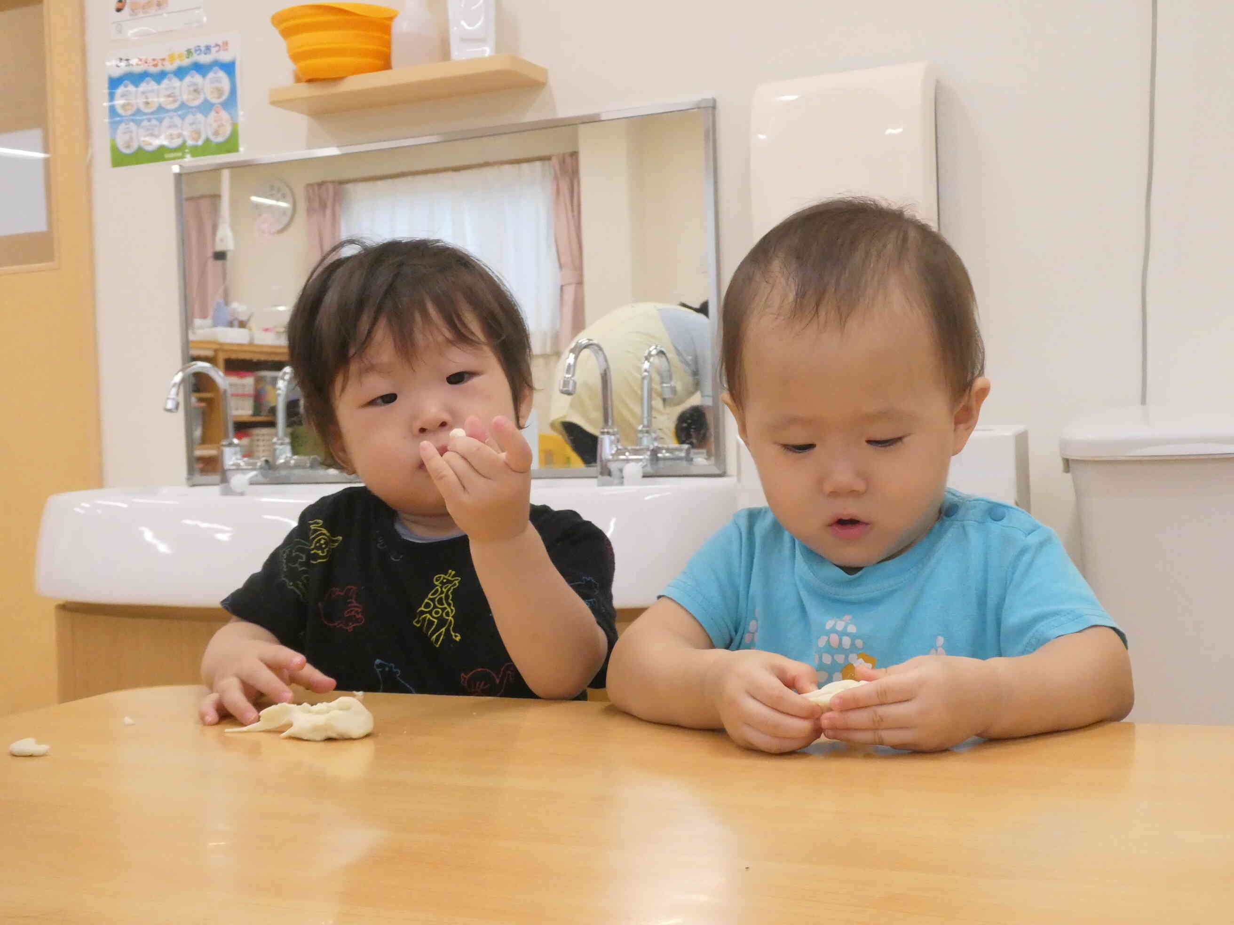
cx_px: 617
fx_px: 1569
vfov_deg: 32.9
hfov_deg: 42.9
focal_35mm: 44
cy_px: 462
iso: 640
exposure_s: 1/80
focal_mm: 7.8
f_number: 3.9
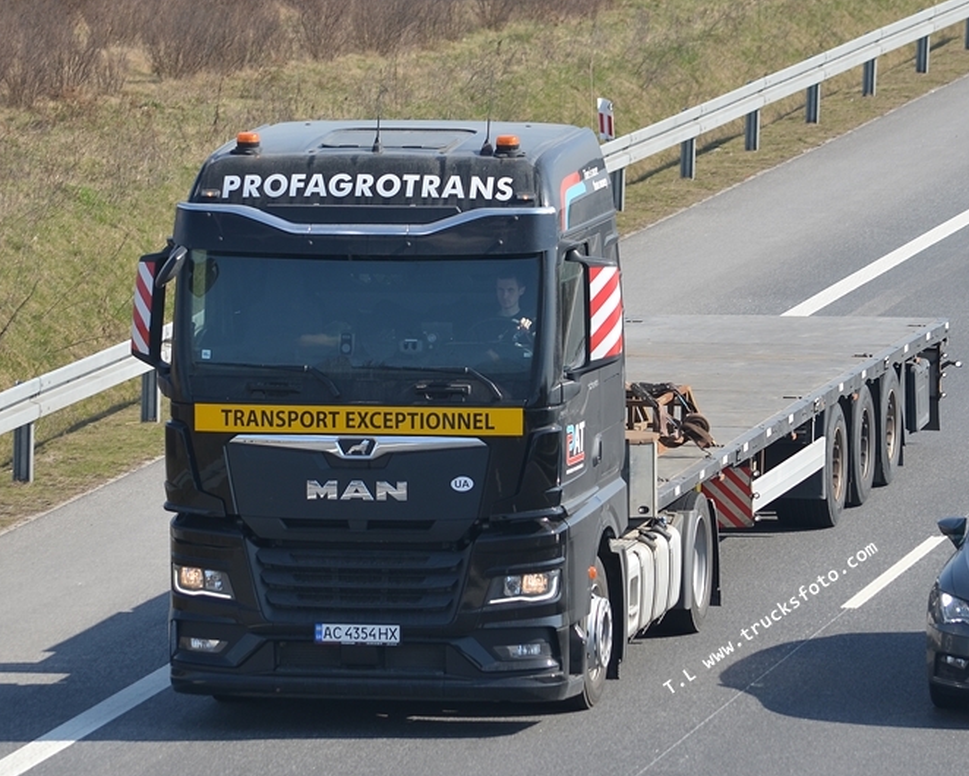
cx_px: 487
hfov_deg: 8.4
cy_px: 389
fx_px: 6586
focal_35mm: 230
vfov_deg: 6.7
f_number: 5.6
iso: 180
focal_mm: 135
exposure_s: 1/800
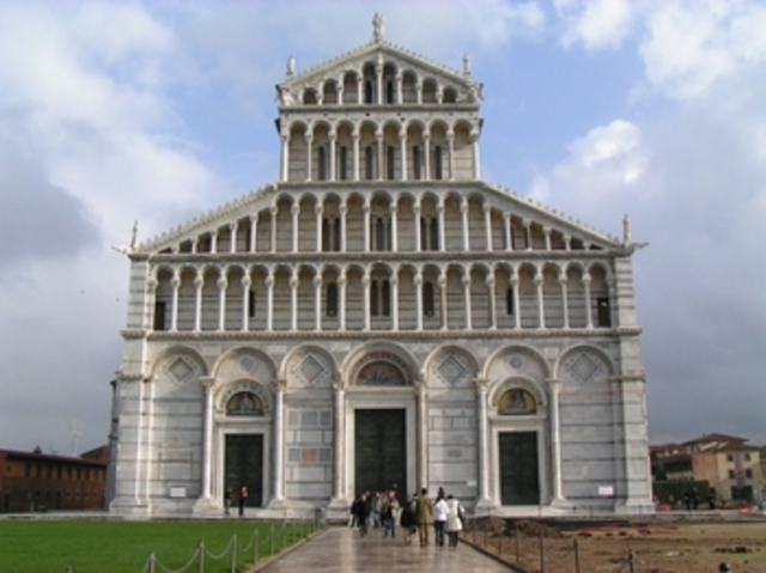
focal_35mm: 38
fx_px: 840
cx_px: 383
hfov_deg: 49.0
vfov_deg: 37.7
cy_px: 286
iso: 50
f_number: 5.6
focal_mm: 5.8
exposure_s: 1/400
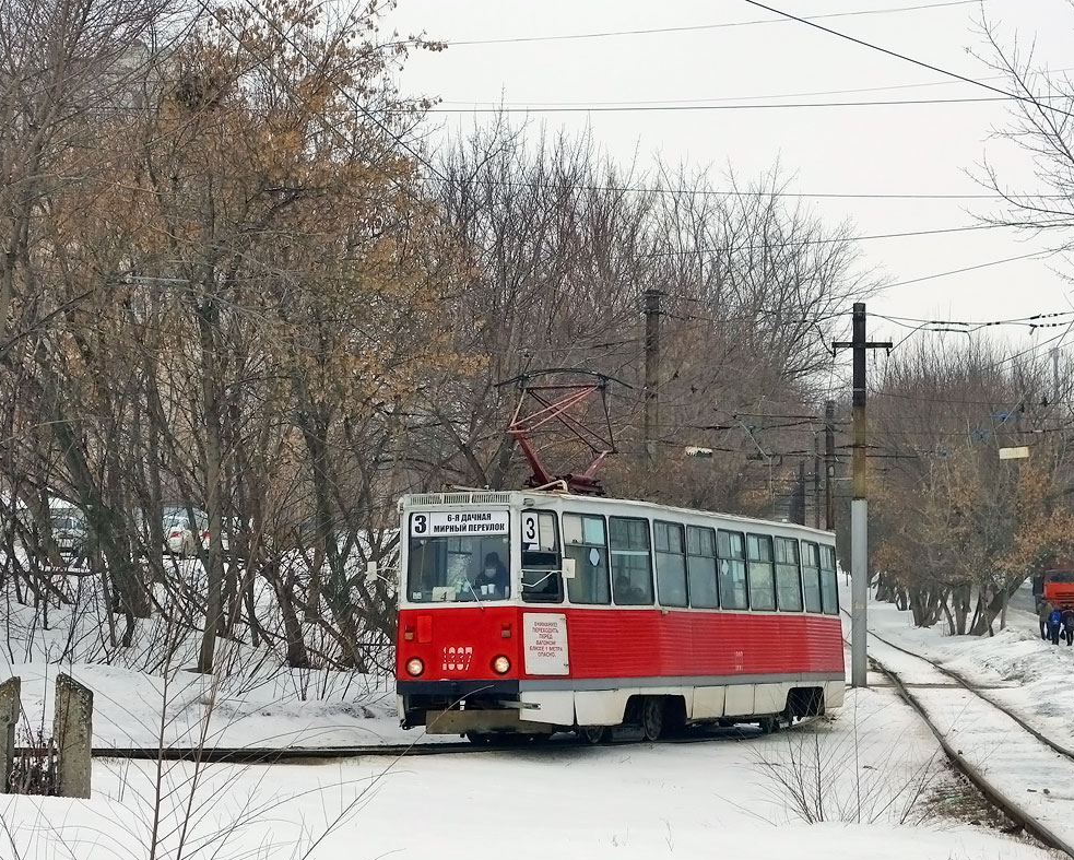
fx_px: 2003
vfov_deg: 24.2
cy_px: 428
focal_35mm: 63
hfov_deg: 30.0
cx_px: 597
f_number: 5
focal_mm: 20.41
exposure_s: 1/500
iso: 125
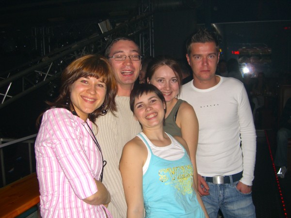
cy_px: 109
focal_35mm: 38
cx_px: 146
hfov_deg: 49.0
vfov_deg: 37.7
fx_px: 319
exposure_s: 1/60
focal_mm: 7.9
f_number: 2.8
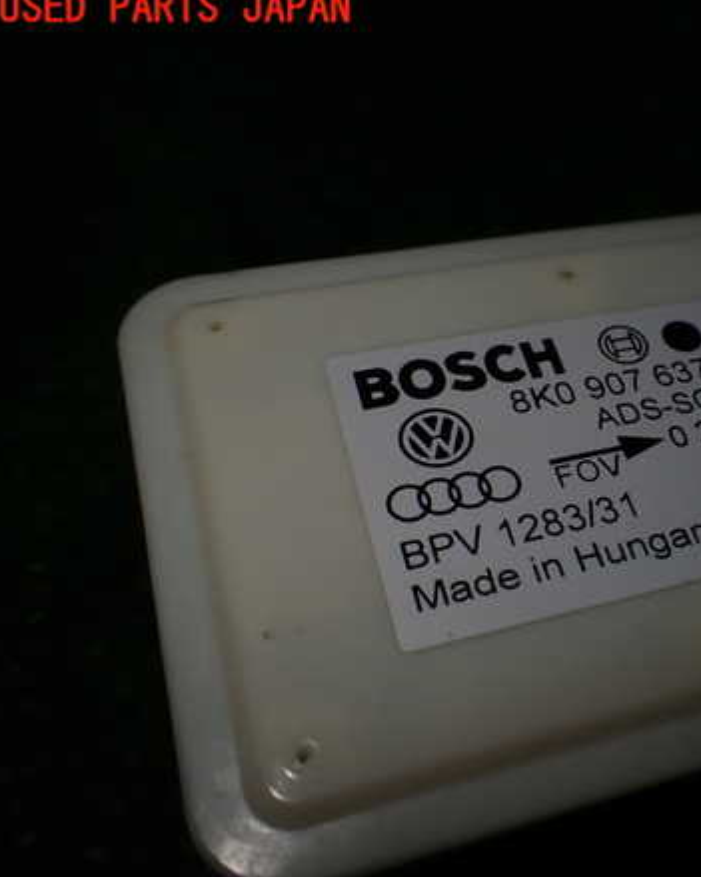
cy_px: 434
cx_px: 587
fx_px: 1038
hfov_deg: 35.8
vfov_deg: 45.8
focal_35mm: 40
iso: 100
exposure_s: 1/320
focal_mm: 5.4
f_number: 3.2
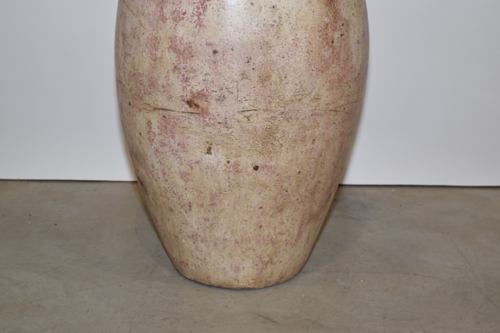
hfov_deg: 24.6
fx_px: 1146
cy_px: 166
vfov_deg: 16.6
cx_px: 250
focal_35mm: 82
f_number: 5.6
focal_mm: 55
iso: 800
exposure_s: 1/125
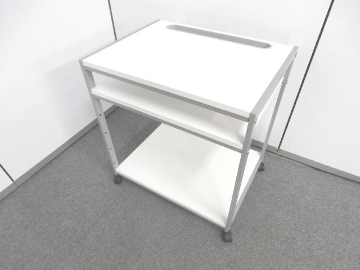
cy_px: 135
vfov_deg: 56.8
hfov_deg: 71.6
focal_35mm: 24
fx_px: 250
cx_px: 180
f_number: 3
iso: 200
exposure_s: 1/20
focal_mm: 4.2
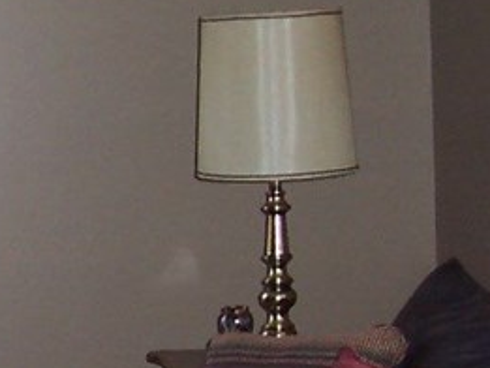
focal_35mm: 145
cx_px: -231
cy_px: 334
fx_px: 2053
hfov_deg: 12.9
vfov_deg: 10.2
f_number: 2.8
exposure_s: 1/60
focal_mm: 5.6
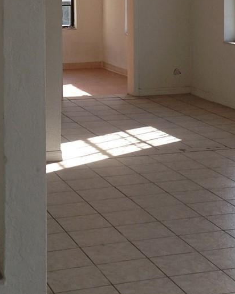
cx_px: 140
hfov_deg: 15.4
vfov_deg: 18.8
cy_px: 23
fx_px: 869
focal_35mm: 100
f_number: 2.4
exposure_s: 1/211
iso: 50
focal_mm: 4.13
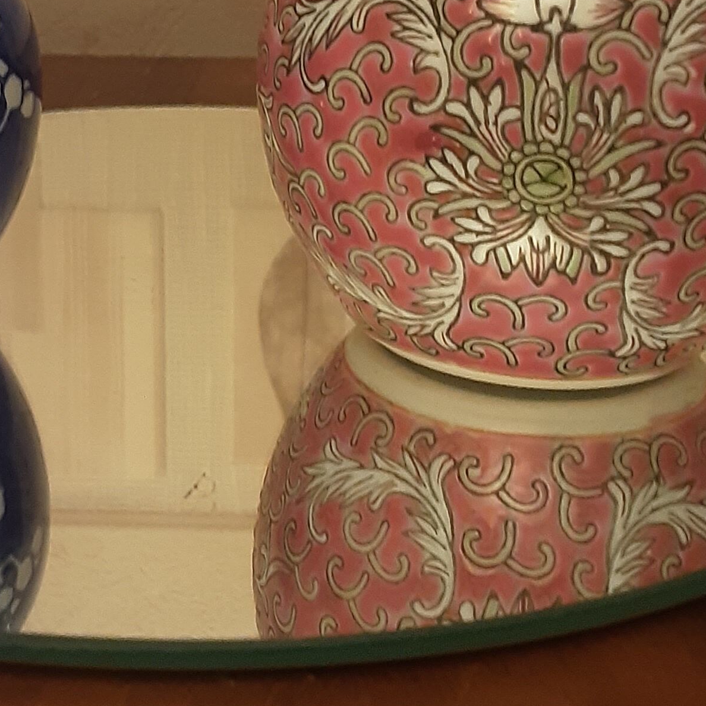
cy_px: 105
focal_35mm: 68
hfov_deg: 25.1
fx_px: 1569
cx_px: 192
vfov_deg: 24.8
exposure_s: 1/25
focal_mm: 2.9
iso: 250
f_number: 1.9
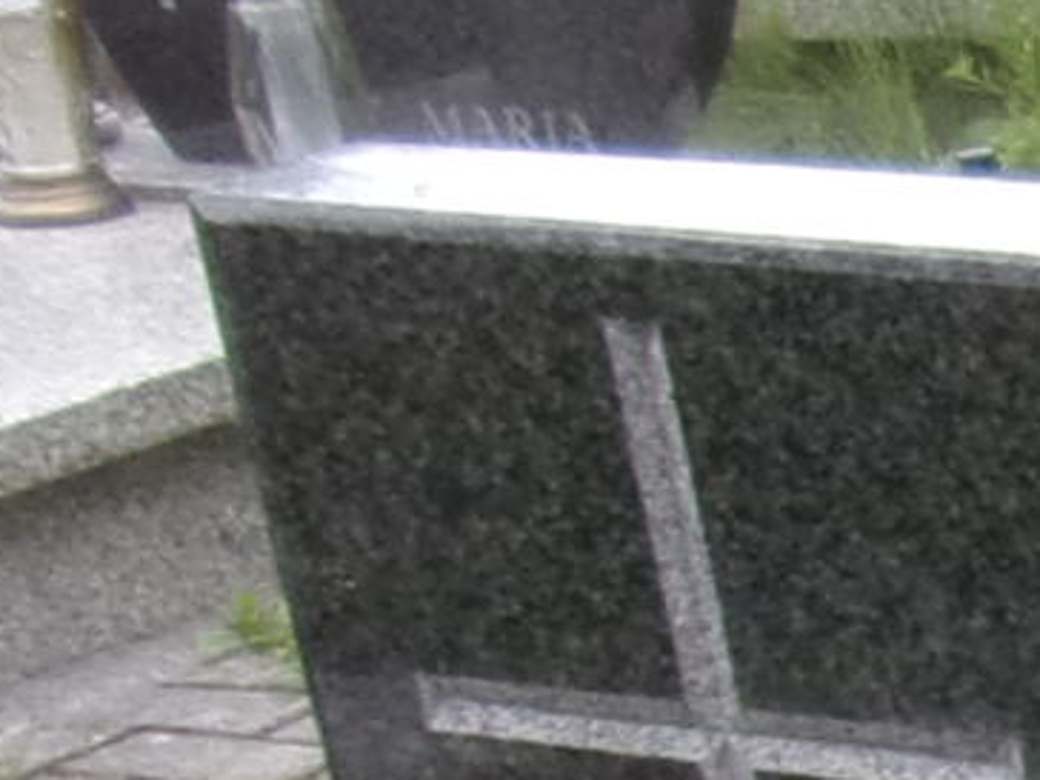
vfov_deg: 8.3
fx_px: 5138
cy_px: 1440
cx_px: 3249
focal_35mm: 171
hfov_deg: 9.0
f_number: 3.3
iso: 80
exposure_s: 1/240
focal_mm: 4.3
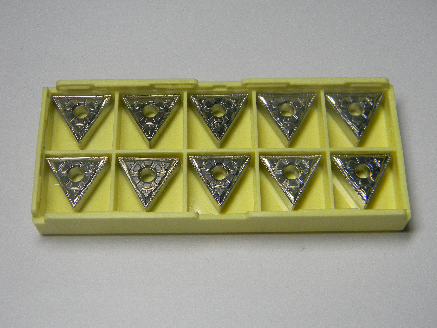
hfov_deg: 34.3
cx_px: 218
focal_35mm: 56
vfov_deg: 26.1
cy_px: 164
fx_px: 707
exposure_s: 1/30
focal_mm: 10.1
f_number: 4.1
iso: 180
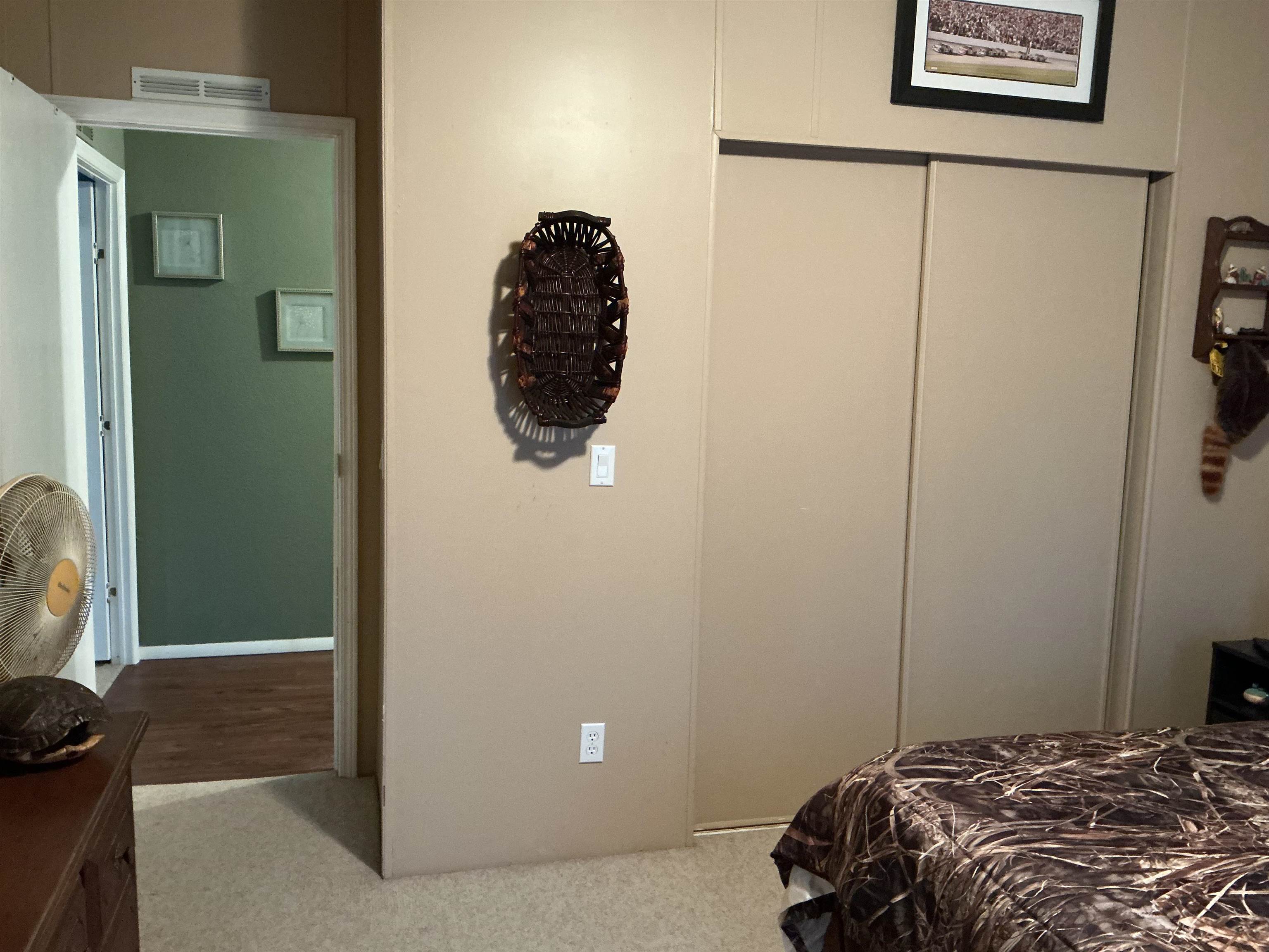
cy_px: 476
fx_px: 1063
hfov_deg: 61.7
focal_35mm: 29
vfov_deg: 48.2
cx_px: 634
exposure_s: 1/30
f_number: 1.8
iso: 320
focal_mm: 3
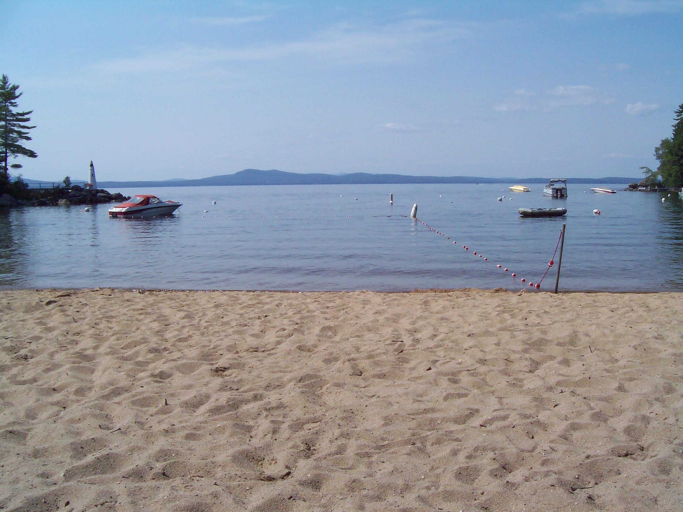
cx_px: 342
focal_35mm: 36
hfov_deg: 51.4
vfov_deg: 39.6
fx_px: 710
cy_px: 256
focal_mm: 6
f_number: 4.8
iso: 80
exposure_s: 1/903
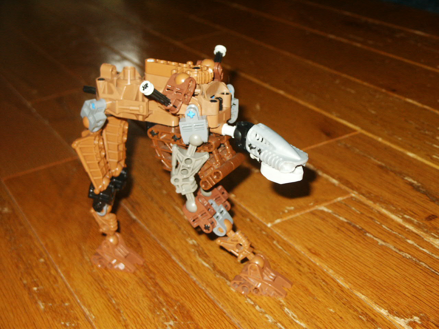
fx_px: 1027
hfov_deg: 24.1
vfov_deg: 18.2
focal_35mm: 81
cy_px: 164
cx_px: 220
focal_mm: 16.21
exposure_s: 1/60
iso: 200
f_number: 3.6
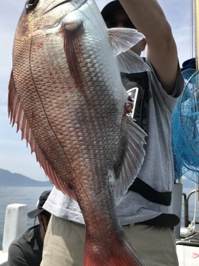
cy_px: 109
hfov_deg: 40.6
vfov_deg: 52.3
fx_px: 268
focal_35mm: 35
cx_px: 113
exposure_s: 1/3546
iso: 20
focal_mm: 3.99
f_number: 1.8
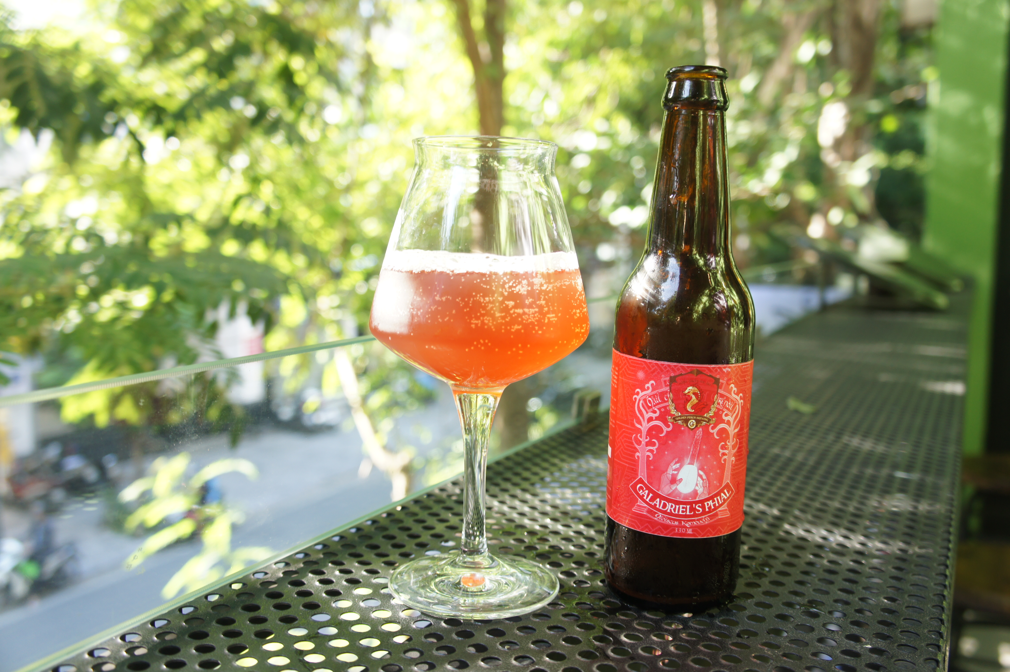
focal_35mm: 33
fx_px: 925
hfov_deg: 57.3
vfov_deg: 39.9
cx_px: 505
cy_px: 336
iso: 200
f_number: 4
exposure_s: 1/40
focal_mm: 22
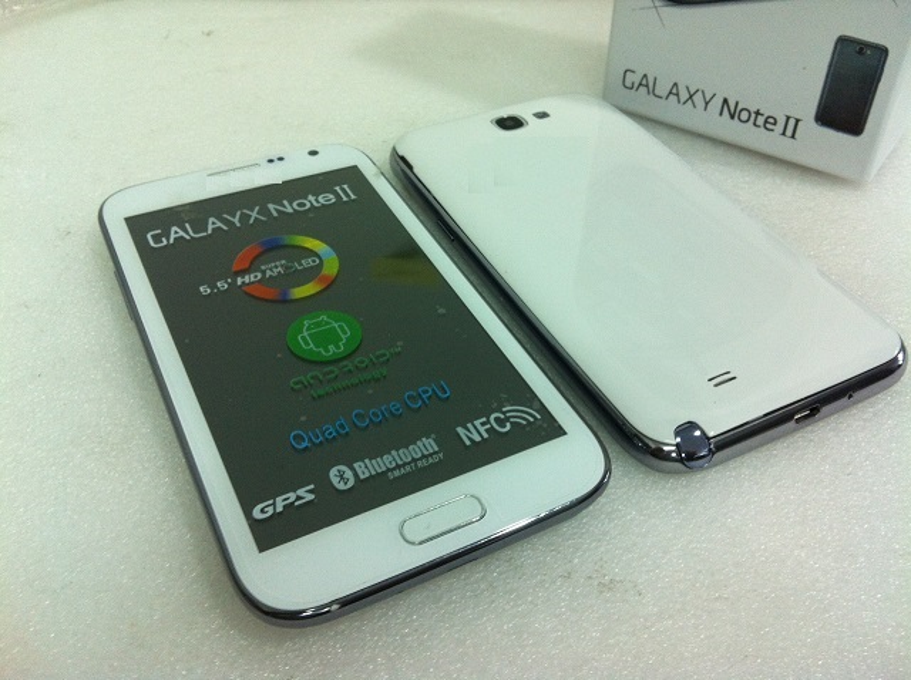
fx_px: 920
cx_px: 456
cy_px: 340
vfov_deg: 40.6
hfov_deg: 52.7
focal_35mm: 35
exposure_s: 1/17
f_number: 2.8
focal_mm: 3.85
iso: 100
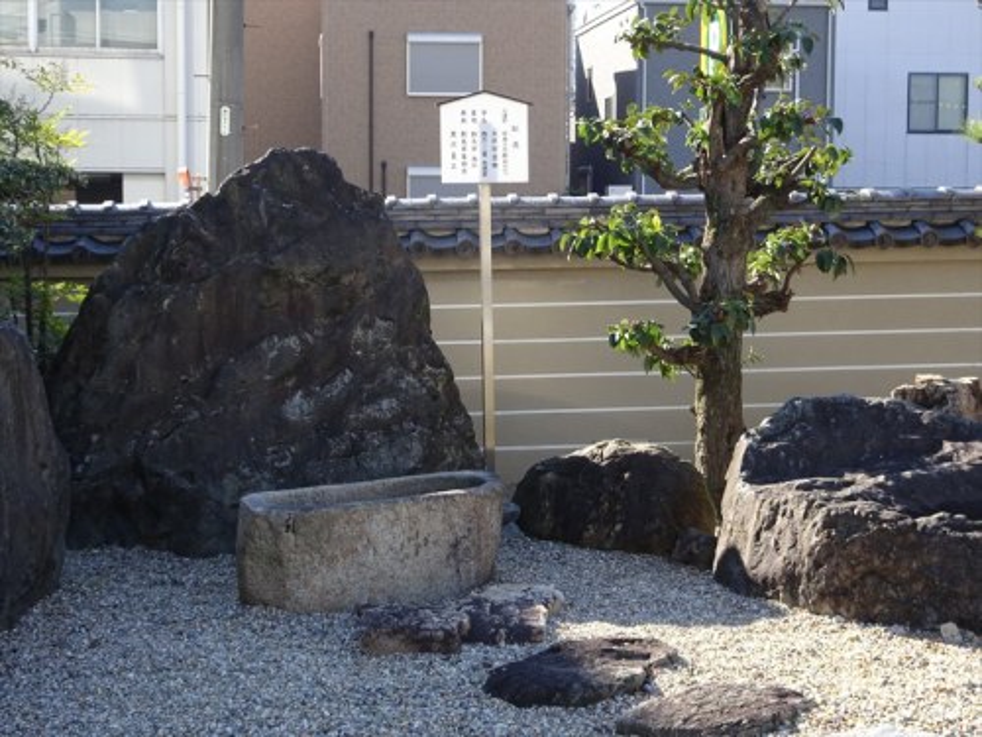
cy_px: 368
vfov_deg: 24.4
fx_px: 1702
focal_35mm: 60
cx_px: 491
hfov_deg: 32.2
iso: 80
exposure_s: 1/125
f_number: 4.5
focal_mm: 10.23
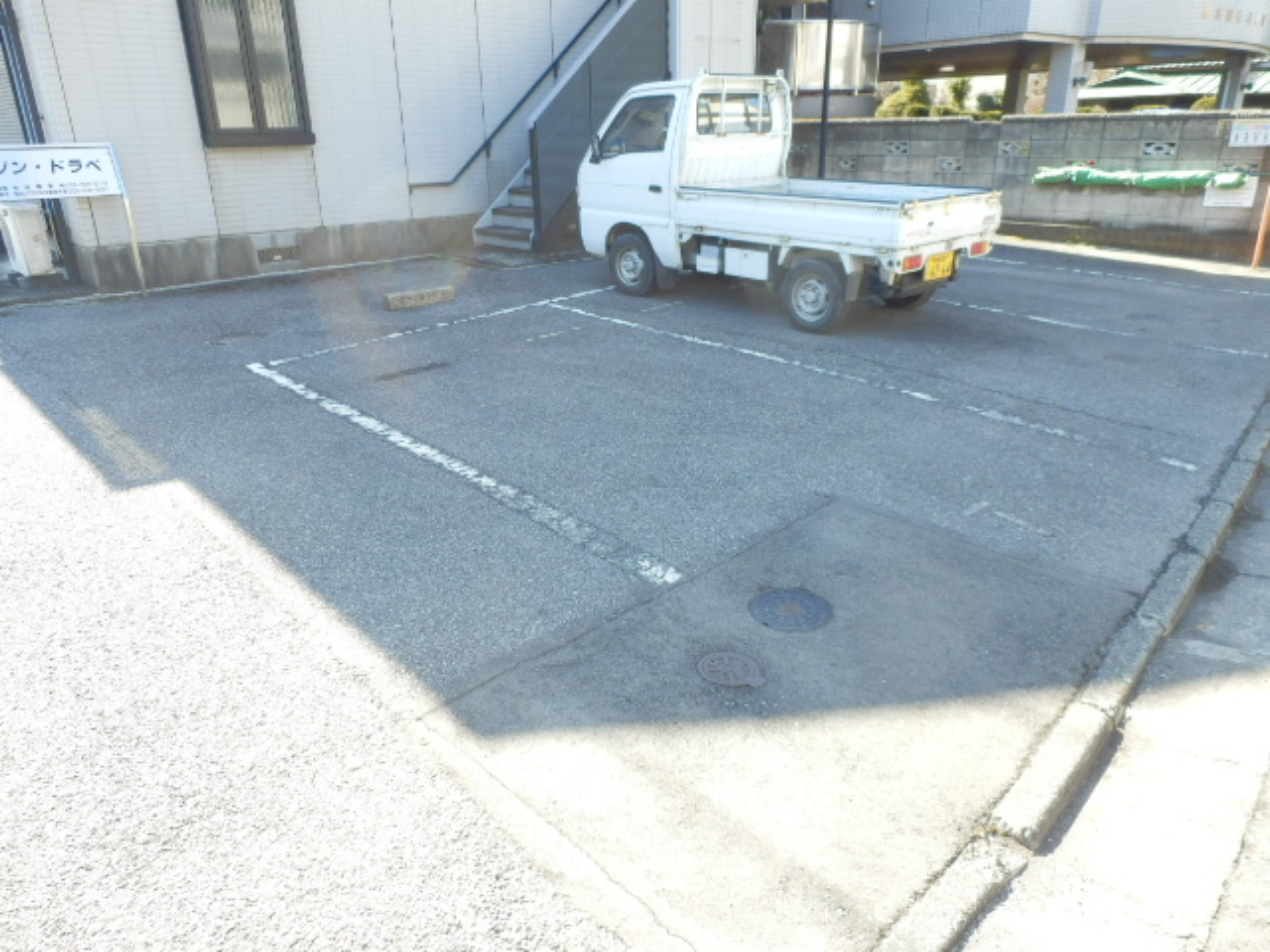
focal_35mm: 24
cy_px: 476
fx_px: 881
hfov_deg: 71.6
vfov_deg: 56.8
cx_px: 635
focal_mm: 4.2
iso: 80
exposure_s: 1/100
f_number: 3
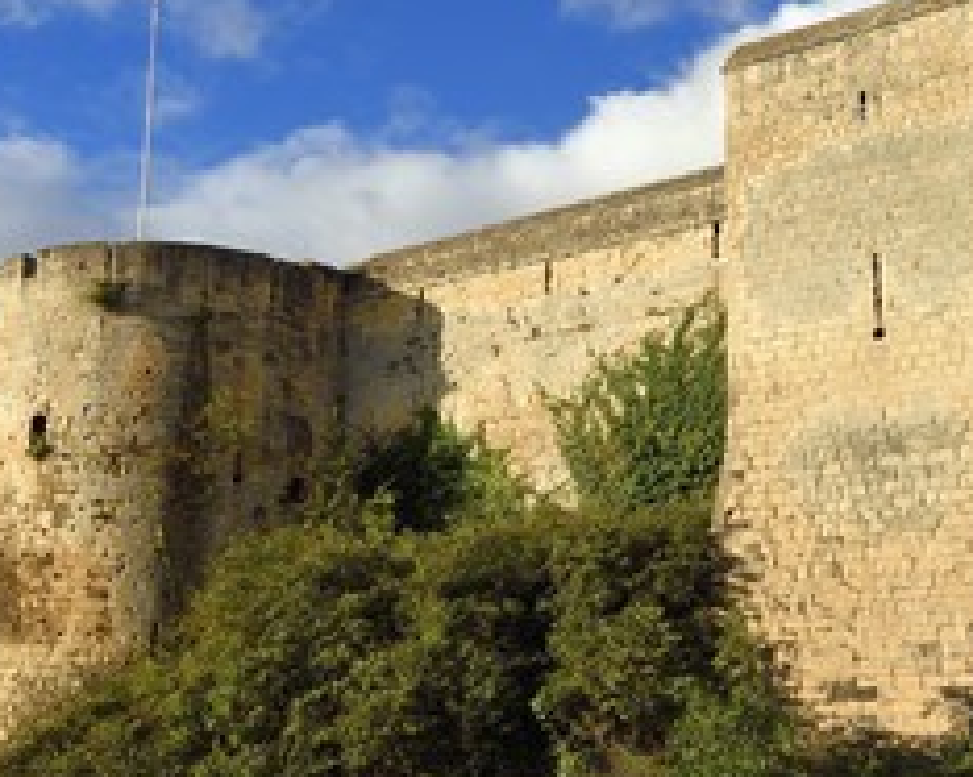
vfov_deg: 28.1
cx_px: 378
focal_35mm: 54
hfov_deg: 34.6
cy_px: 440
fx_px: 1554
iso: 200
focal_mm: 32
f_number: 11
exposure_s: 1/200
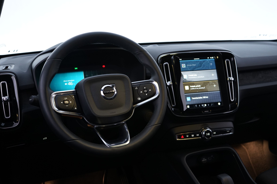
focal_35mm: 37
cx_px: 138
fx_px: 285
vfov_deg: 35.9
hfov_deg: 51.9
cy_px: 92
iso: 800
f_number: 4.5
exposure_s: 1/8
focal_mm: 37
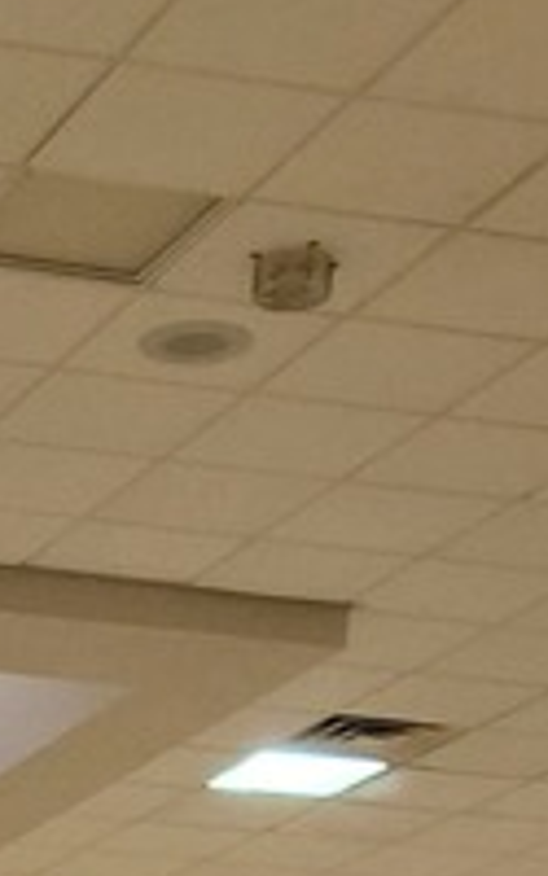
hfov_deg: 8.9
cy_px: 1989
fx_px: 3250
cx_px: -675
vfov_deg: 12.6
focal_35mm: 136
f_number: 1.8
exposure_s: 1/60
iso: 250
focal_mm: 4.69
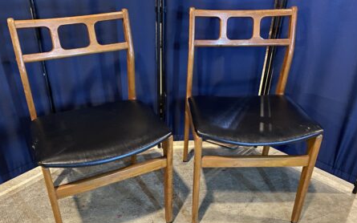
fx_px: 302
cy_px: 125
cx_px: 162
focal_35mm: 31
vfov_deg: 40.5
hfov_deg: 61.1
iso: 500
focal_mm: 4.25
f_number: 1.8
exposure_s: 1/12
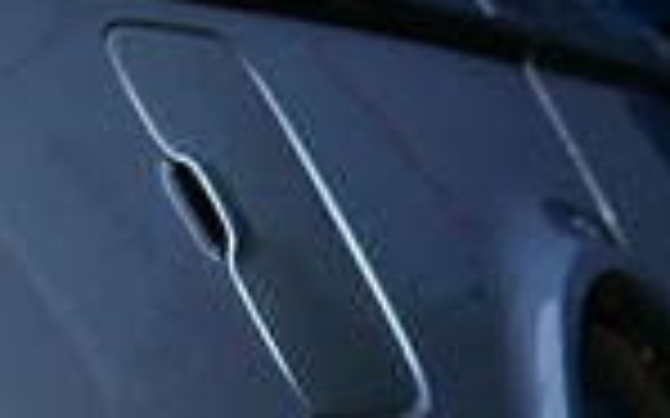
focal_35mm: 136
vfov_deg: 9.2
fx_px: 2482
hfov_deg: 14.9
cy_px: 764
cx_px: 782
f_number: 4
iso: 400
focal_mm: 21
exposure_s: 1/90
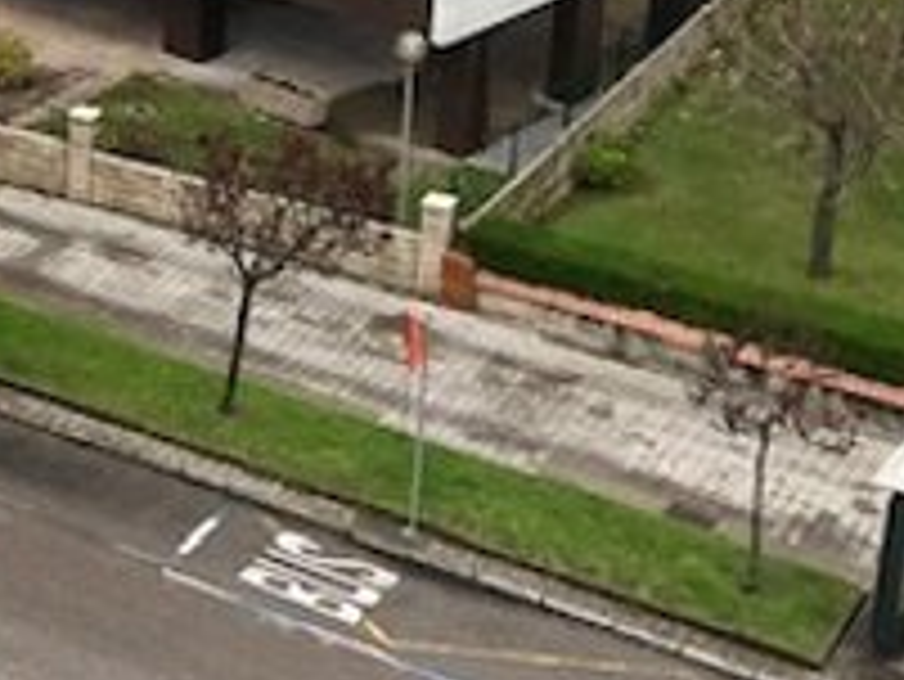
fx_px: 2509
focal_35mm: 96
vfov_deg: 15.1
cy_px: -54
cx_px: -450
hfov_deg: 18.2
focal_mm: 3.99
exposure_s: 1/539
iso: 20
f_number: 1.8
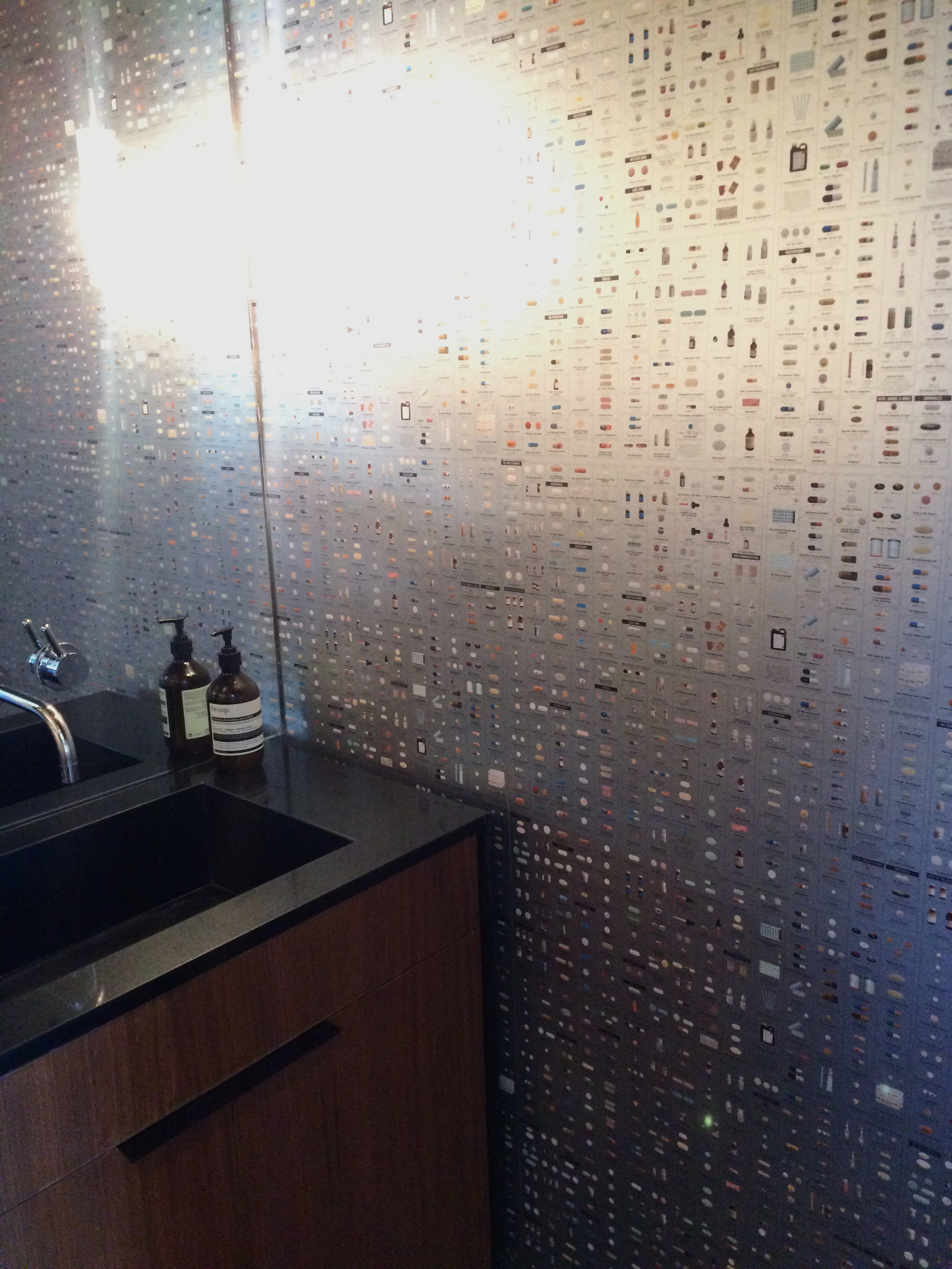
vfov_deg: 61.7
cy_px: 634
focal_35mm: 29
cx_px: 476
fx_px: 1063
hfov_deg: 48.2
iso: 250
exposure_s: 1/24
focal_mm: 4.15
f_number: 2.2
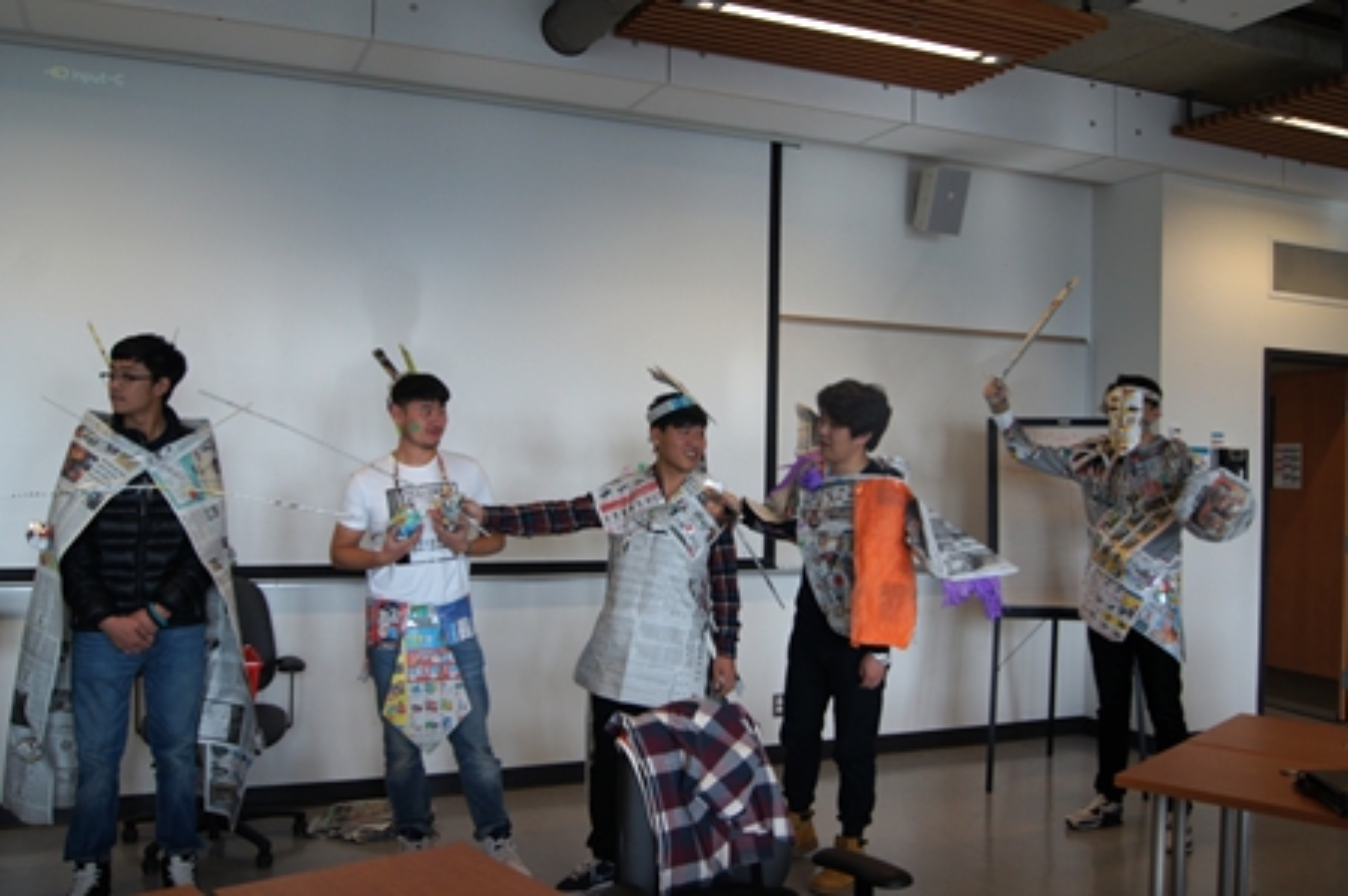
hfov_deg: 57.3
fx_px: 1234
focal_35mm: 33
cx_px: 674
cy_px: 448
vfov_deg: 39.9
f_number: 5.6
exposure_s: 1/60
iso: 200
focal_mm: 22
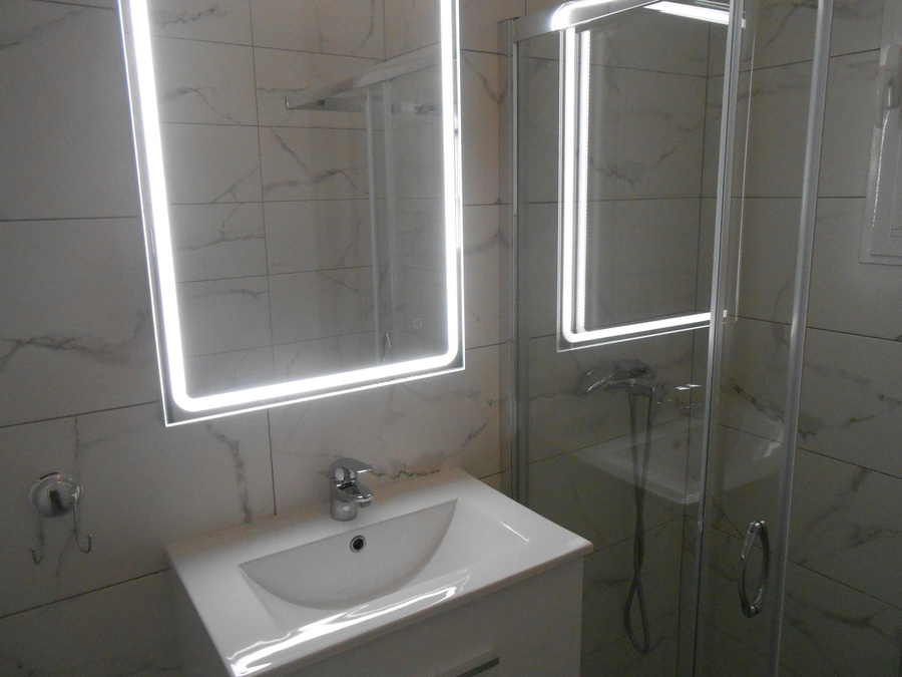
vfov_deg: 53.1
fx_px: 677
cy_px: 338
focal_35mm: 26
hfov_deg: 67.3
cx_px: 451
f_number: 3.5
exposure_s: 1/125
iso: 500
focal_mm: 4.6
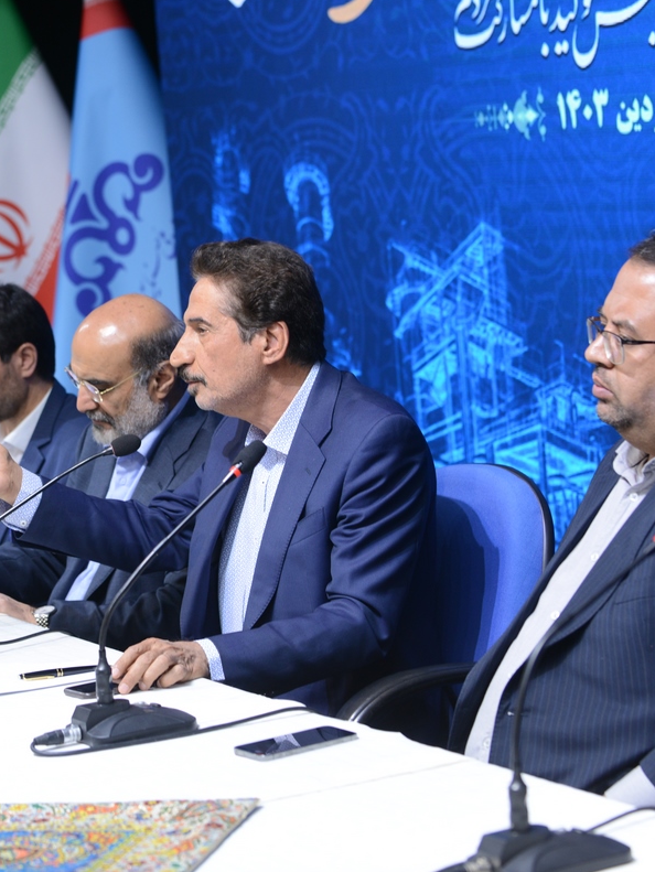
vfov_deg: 19.3
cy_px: 433
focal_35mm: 102
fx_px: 2571
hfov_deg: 14.4
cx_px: 138
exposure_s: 1/100
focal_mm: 70
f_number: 4
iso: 640
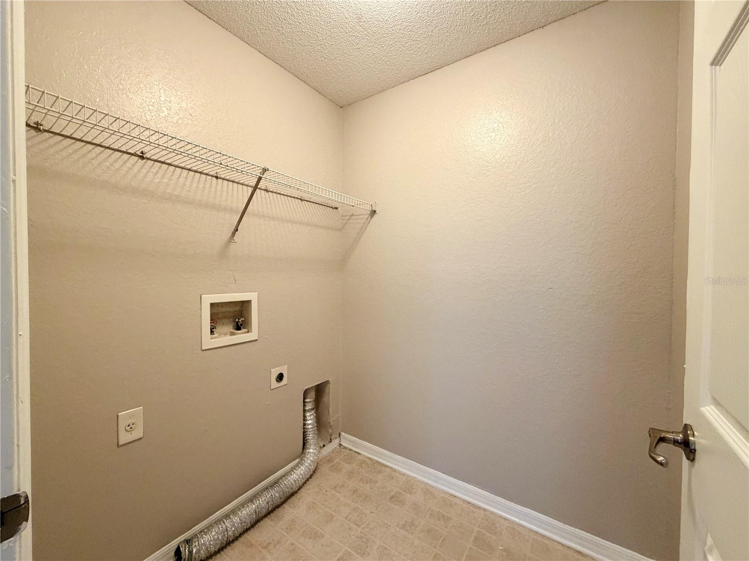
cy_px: 280
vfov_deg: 85.7
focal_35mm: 14
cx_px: 374
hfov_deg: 102.1
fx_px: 303
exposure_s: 1/60
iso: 400
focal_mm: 2.22
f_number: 2.2
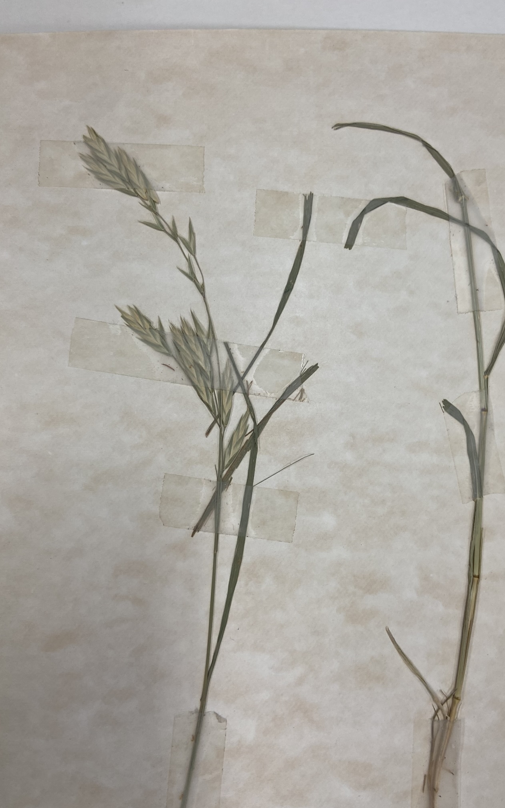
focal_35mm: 28
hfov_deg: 44.4
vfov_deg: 66.5
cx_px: 295
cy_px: 406
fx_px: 617
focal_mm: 4.25
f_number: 1.8
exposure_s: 1/118
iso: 50
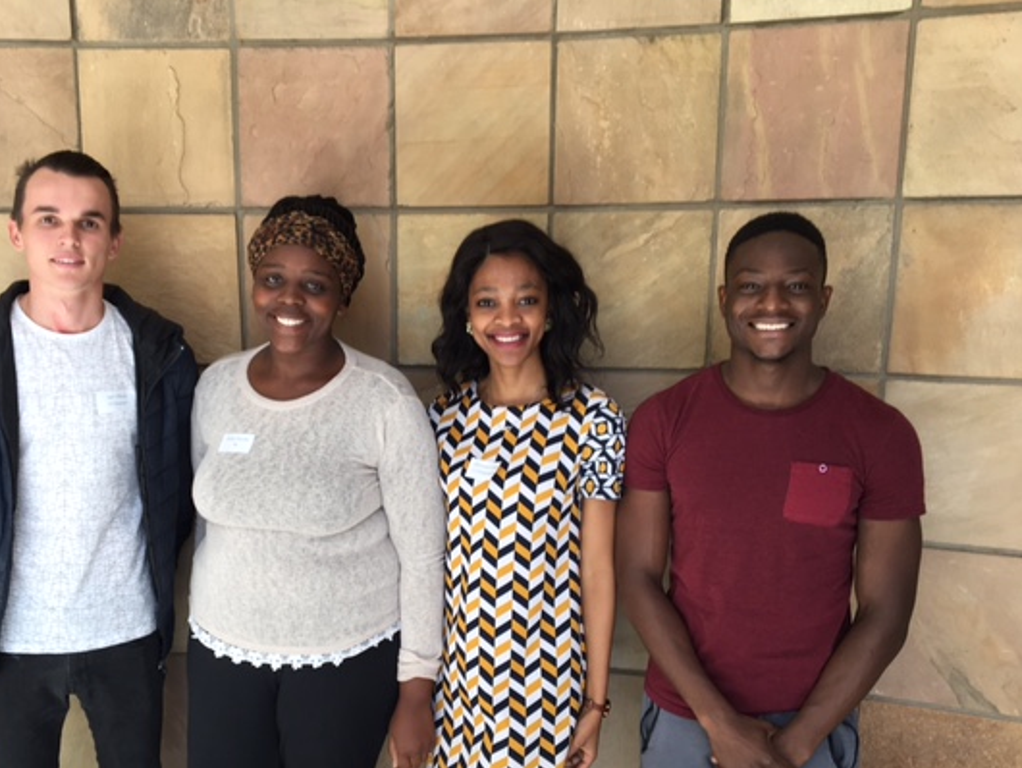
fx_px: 1034
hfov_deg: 52.3
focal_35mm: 35
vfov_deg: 40.5
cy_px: 461
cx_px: 413
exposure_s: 1/50
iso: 25
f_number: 2.2
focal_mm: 4.15
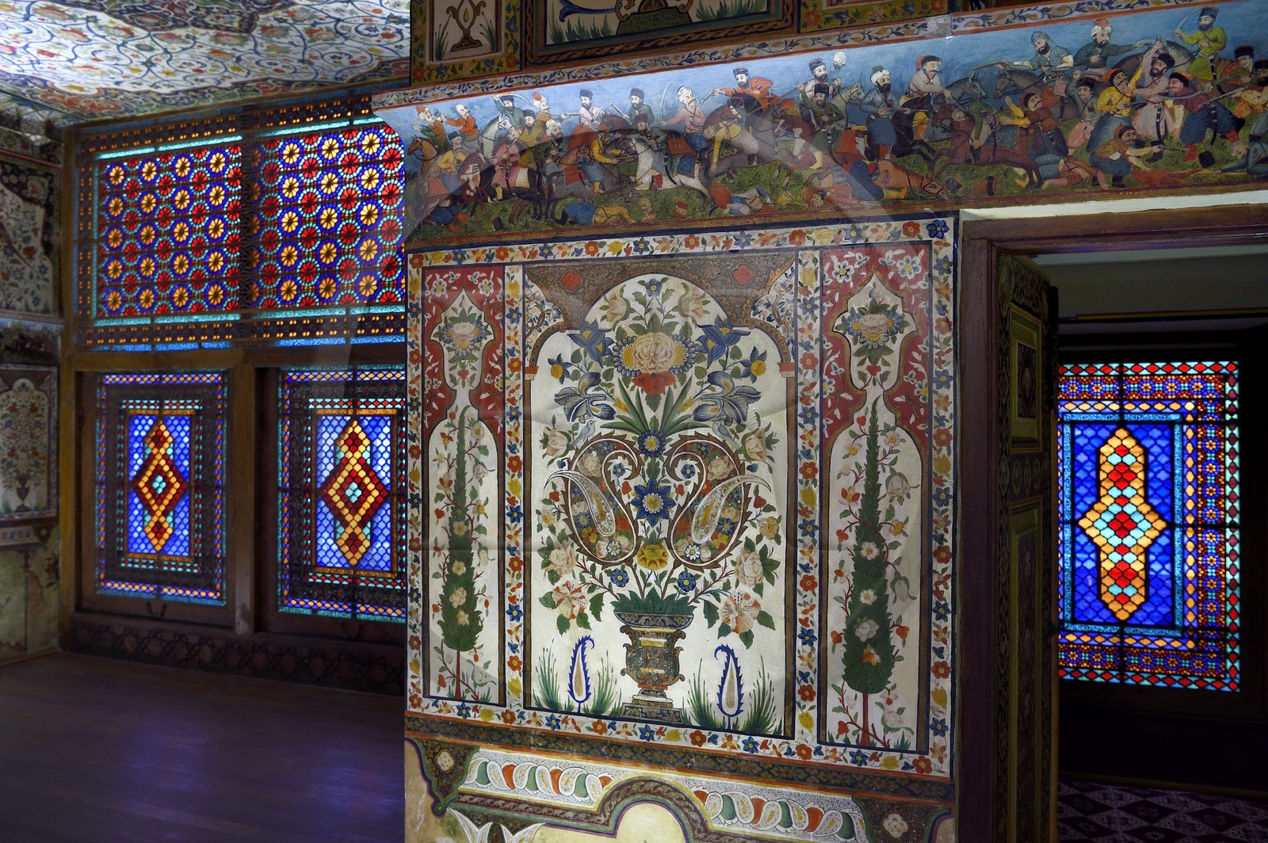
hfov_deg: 63.7
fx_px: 1021
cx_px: 634
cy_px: 422
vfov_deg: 44.9
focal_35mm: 29
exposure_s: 1/10
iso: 800
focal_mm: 29
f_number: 7.1
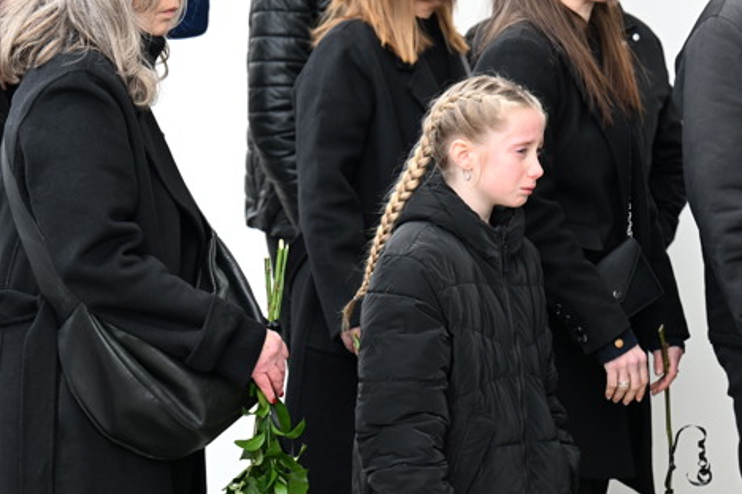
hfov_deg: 14.6
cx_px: 501
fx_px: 2885
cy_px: 201
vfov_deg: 9.8
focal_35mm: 140
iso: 800
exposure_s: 1/400
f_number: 5
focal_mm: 95
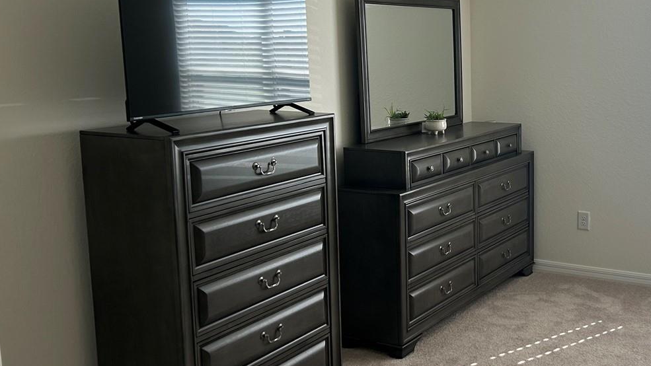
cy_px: 158
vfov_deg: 25.9
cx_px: 497
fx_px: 794
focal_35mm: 46
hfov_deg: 43.0
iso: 40
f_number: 1.5
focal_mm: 5.7
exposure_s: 1/245
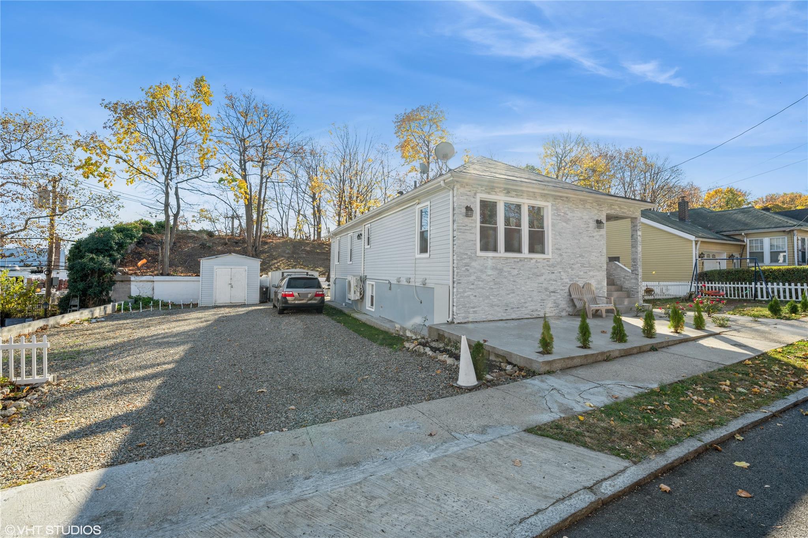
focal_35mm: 14
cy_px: 269
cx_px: 404
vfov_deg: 81.1
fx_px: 314
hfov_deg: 104.3
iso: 200
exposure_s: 1/80
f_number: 11
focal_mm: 14
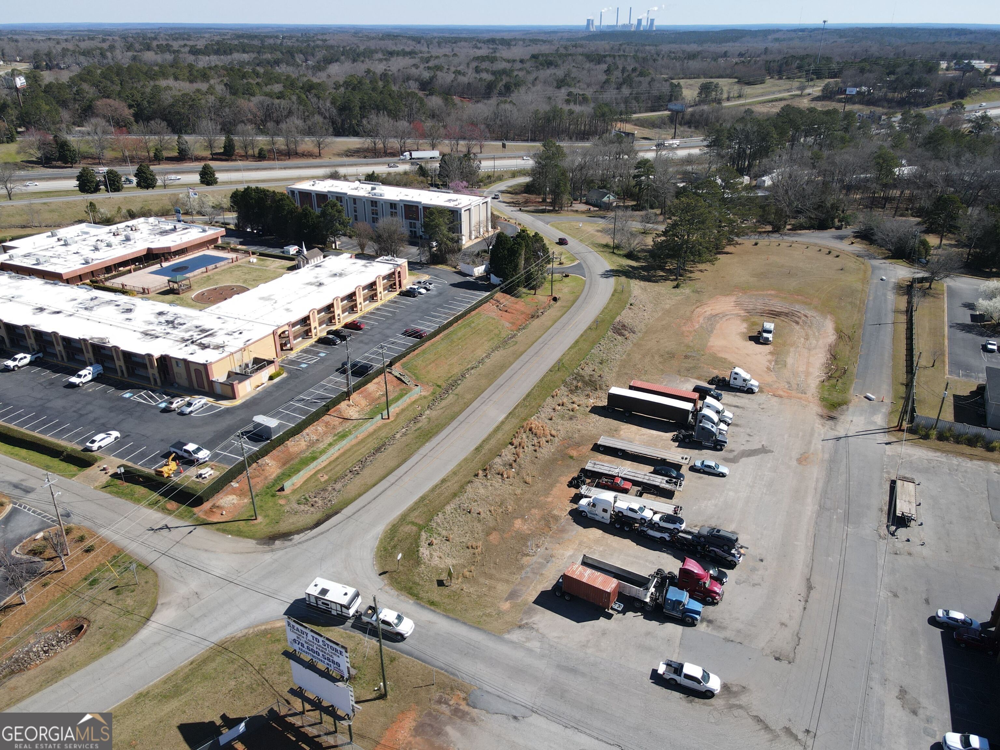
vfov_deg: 56.8
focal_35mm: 24
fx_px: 693
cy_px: 375
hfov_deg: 71.6
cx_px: 500
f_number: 2.8
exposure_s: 1/500
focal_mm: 4.5
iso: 100
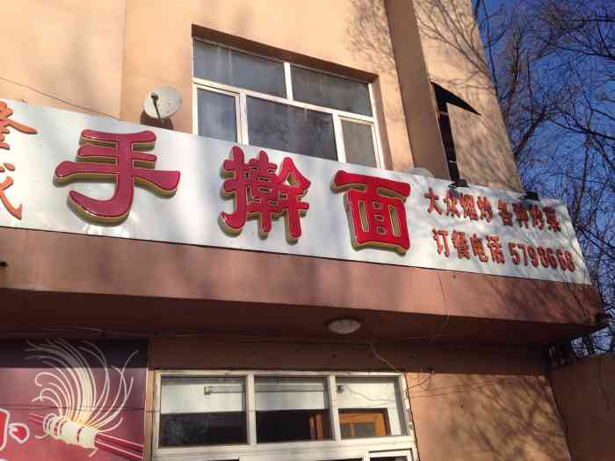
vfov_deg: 42.9
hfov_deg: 55.4
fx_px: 586
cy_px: 230
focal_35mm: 33
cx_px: 308
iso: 50
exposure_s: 1/1869
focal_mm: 4.12
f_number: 2.4
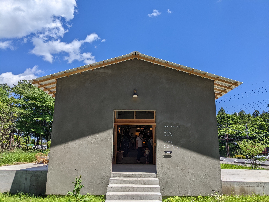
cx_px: 134
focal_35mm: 27
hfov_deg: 65.3
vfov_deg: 51.4
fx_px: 210
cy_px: 101
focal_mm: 4.38
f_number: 1.73
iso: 61
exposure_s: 1/4673
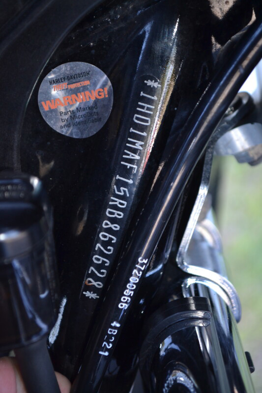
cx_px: 131
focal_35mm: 82
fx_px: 901
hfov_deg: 16.5
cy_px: 196
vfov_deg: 24.6
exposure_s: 1/60
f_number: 5.6
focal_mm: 55
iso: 400
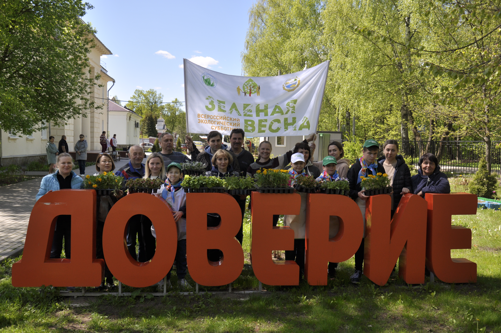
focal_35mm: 36
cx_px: 250
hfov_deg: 53.2
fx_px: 500
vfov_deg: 36.8
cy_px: 166
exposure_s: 1/640
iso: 200
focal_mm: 24
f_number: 6.3
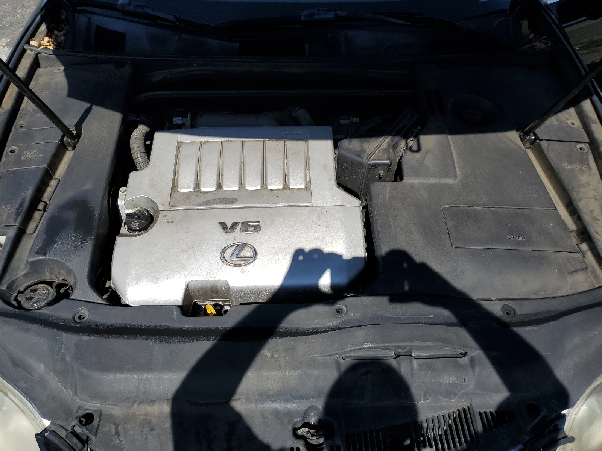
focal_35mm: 26
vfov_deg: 53.1
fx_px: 452
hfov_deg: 67.3
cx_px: 301
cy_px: 226
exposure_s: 1/5000
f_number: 1.5
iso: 50
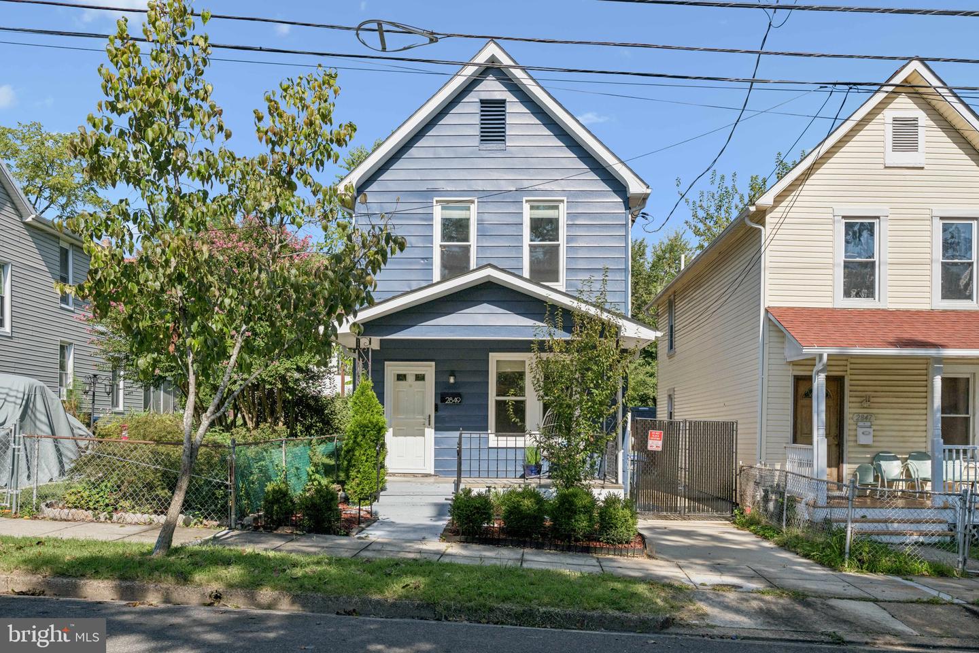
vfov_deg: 43.6
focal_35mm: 30
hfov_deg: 61.9
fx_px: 816
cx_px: 490
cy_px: 326
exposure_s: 1/2000
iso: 400
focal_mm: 30
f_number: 7.1
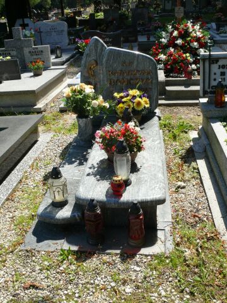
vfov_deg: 52.6
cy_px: 152
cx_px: 114
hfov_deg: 40.7
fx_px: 306
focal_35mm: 35
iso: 100
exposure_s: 1/250
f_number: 5.6
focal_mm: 7.4
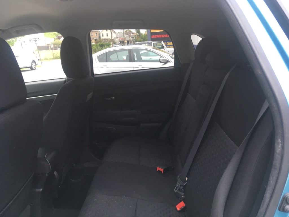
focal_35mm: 29
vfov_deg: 48.2
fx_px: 242
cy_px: 108
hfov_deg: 61.7
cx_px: 144
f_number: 2.2
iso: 64
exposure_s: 1/30
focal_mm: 4.15
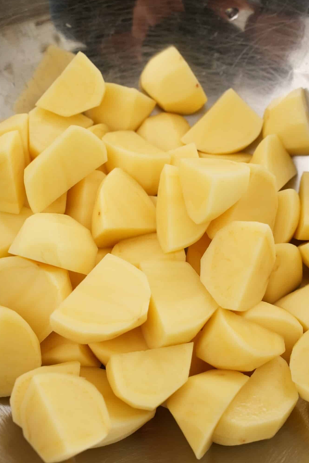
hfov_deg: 31.3
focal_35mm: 43
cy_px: 230
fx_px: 551
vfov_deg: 45.6
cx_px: 152
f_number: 9
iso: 4000
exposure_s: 1/200
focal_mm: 41.8
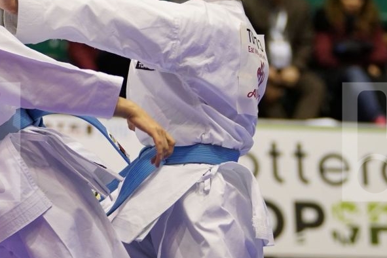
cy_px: 142
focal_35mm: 326
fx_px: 3504
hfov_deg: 6.3
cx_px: 181
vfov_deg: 4.2
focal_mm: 107
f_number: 2.8
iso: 1600
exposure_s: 1/500
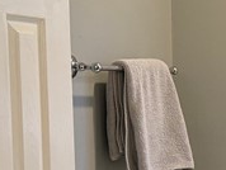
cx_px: 571
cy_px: 193
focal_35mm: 138
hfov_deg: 11.4
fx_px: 902
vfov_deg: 10.6
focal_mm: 6.76
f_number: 1.78
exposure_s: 1/120
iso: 160
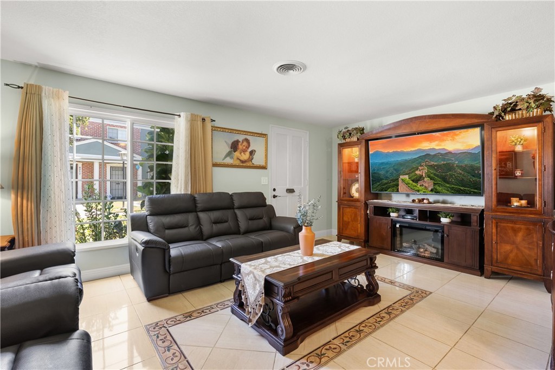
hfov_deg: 96.7
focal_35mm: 16
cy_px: 185
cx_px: 278
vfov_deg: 73.8
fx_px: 247
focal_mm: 16
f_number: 9
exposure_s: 1.3
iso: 640
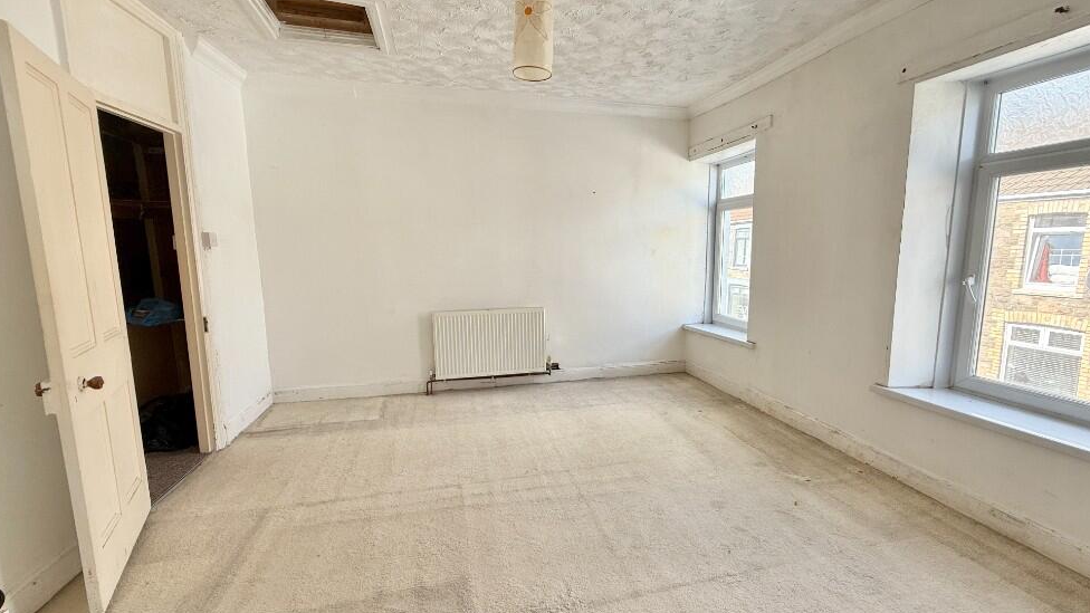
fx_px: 462
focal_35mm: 16
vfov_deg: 67.1
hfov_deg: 99.3
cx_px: 561
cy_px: 314
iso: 50
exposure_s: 1/165
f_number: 2.2
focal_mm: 2.22
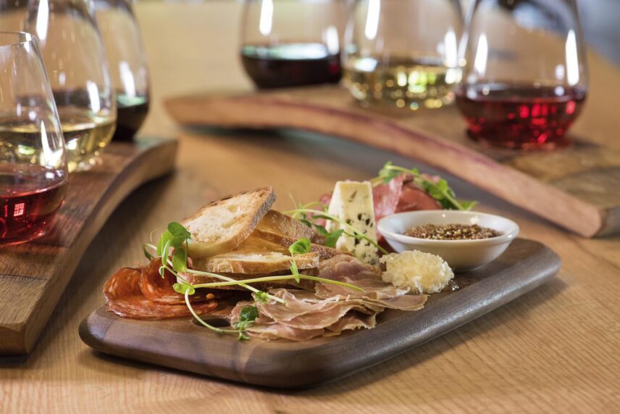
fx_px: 1809
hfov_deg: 19.5
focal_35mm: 105
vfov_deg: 13.0
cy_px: 207
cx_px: 310
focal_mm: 105
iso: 1600
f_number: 9
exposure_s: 1/40
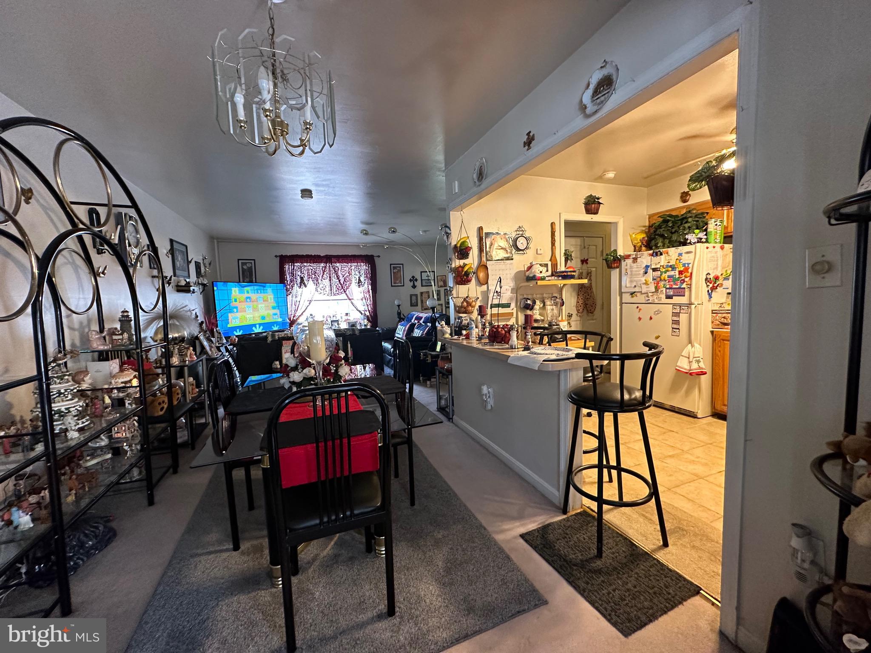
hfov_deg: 102.1
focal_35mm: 14
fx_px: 352
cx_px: 436
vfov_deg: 85.7
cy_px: 326
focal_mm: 2.22
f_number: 2.2
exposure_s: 1/60
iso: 250
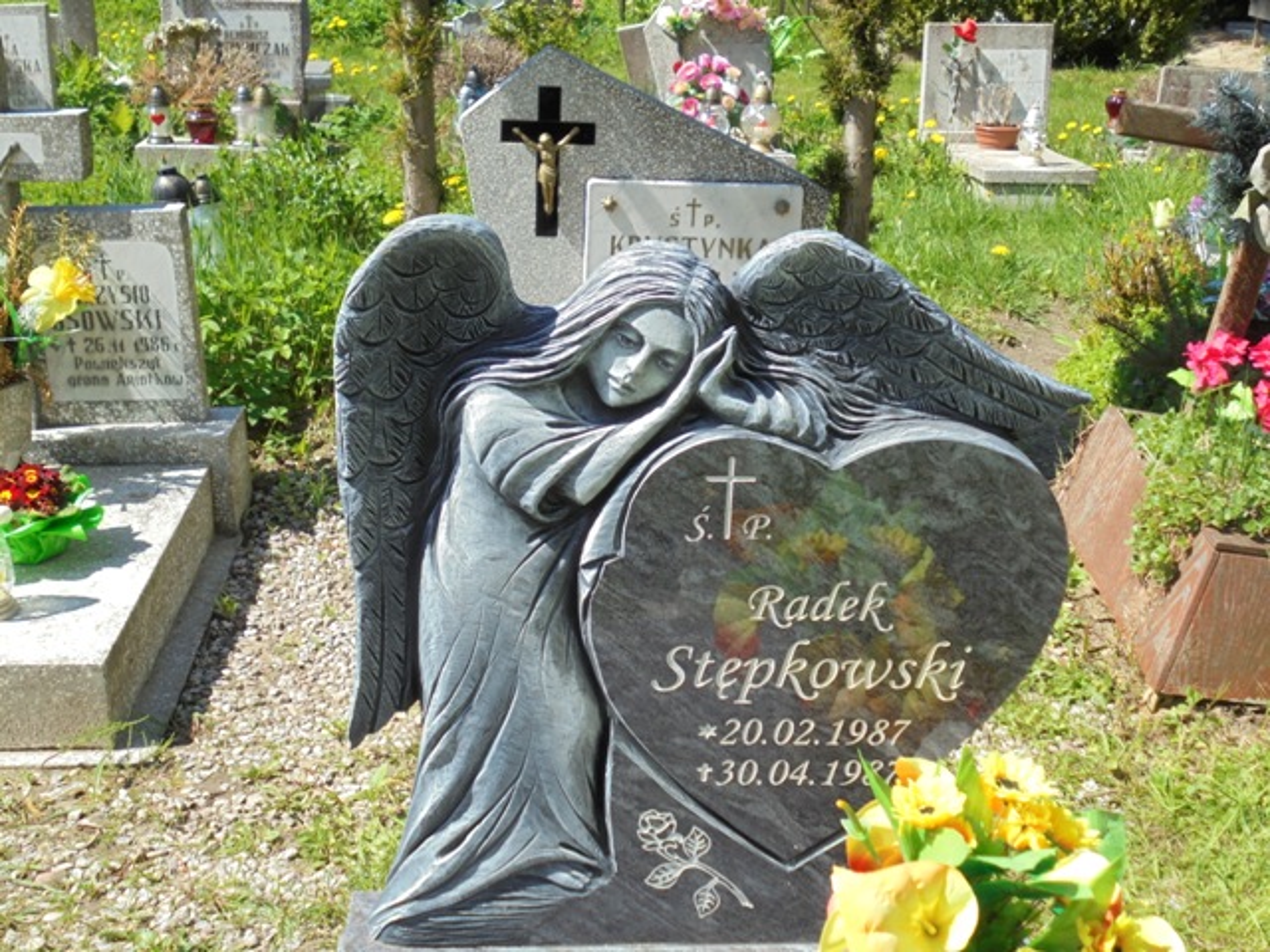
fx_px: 1578
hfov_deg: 43.9
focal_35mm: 43
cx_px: 635
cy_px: 476
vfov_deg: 33.6
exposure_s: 1/320
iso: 100
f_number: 4.5
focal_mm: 7.8
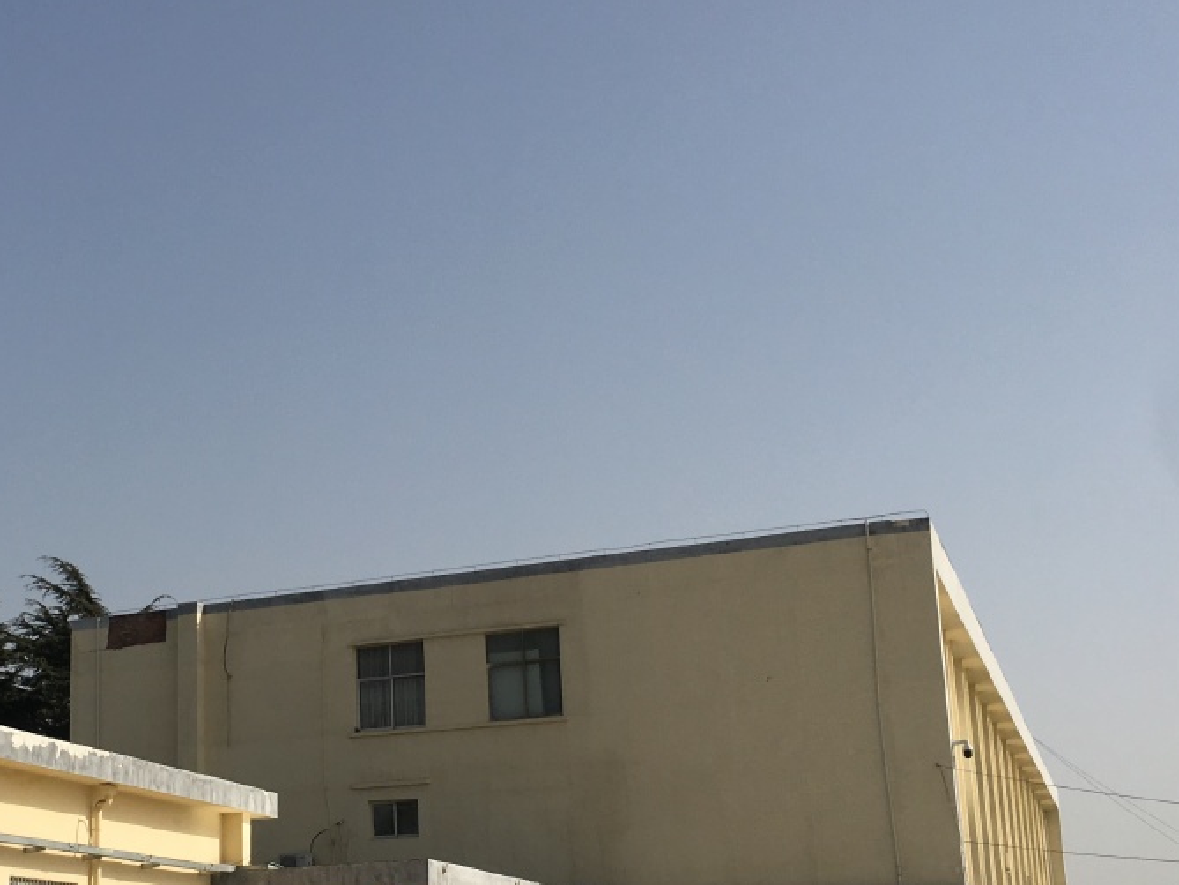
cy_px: 645
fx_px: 1771
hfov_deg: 35.6
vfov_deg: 27.7
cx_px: 233
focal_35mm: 52
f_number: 2.2
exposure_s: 1/3344
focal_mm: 4.15
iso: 25
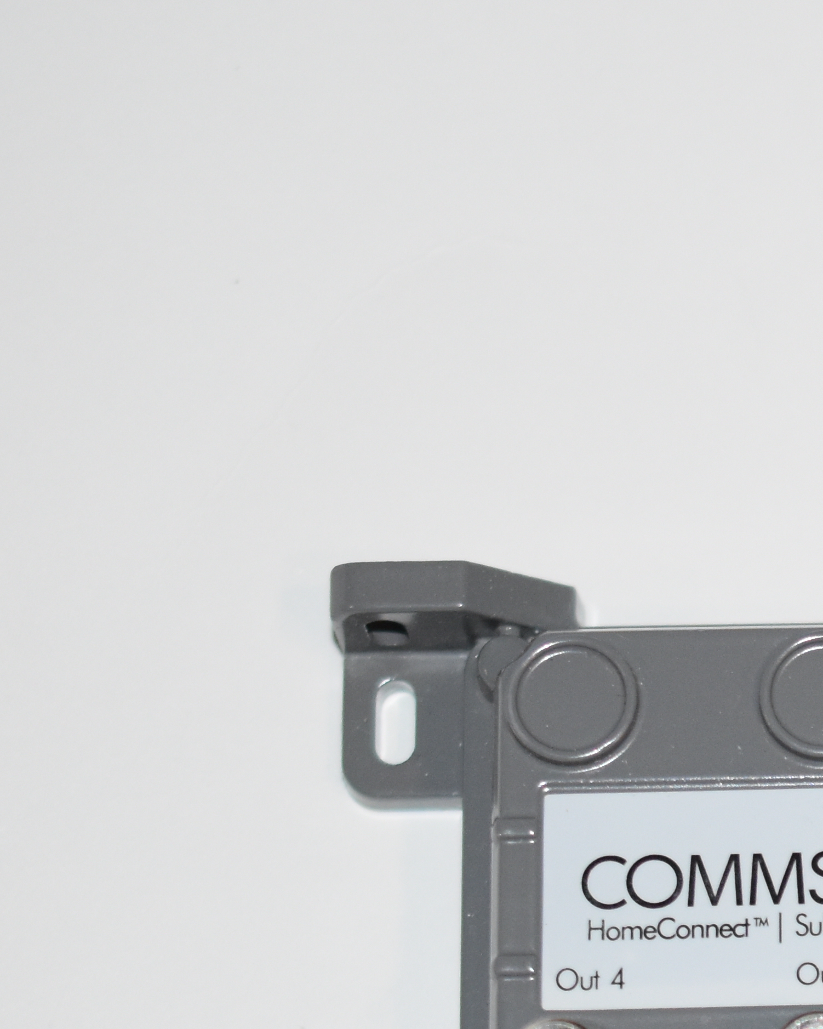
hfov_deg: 8.3
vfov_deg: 10.7
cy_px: 780
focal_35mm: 180
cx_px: 1392
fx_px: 5480
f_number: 2.8
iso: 900
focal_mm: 40
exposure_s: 1/60
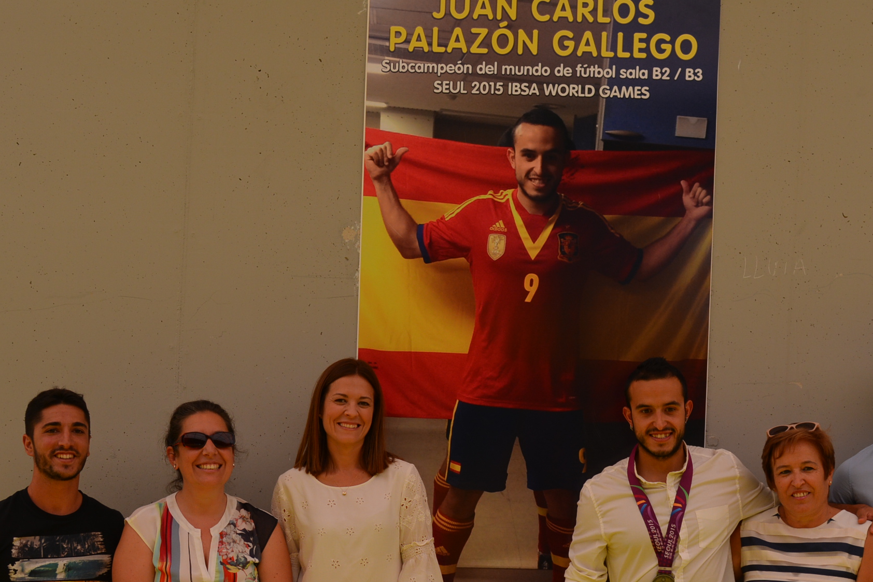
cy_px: 479
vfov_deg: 21.0
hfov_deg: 31.4
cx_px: 490
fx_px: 1552
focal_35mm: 64
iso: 200
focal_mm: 24
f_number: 6.3
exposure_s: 1/160
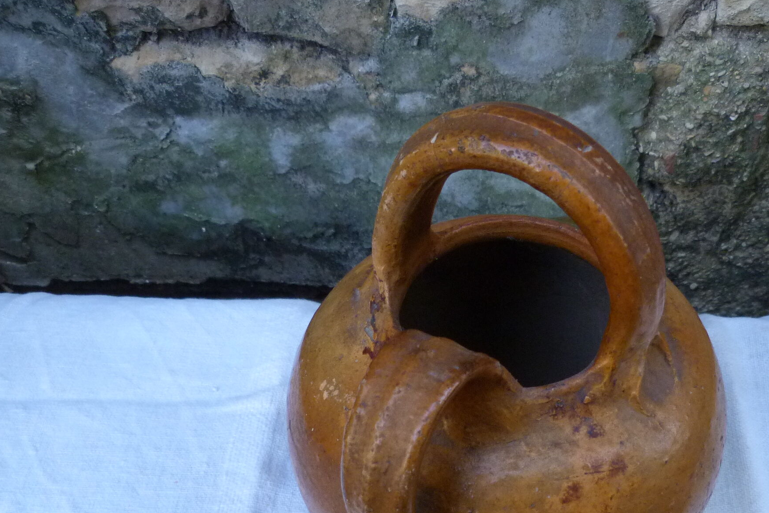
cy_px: 391
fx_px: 812
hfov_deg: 50.3
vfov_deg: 34.3
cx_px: 468
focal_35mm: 38
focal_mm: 4.5
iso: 250
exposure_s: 1/60
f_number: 2.8
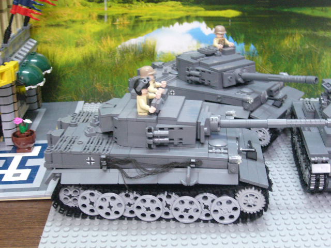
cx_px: 166
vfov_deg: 26.6
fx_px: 526
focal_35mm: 55
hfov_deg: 34.9
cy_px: 124
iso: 200
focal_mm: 9.1
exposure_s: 1/8
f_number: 3.5
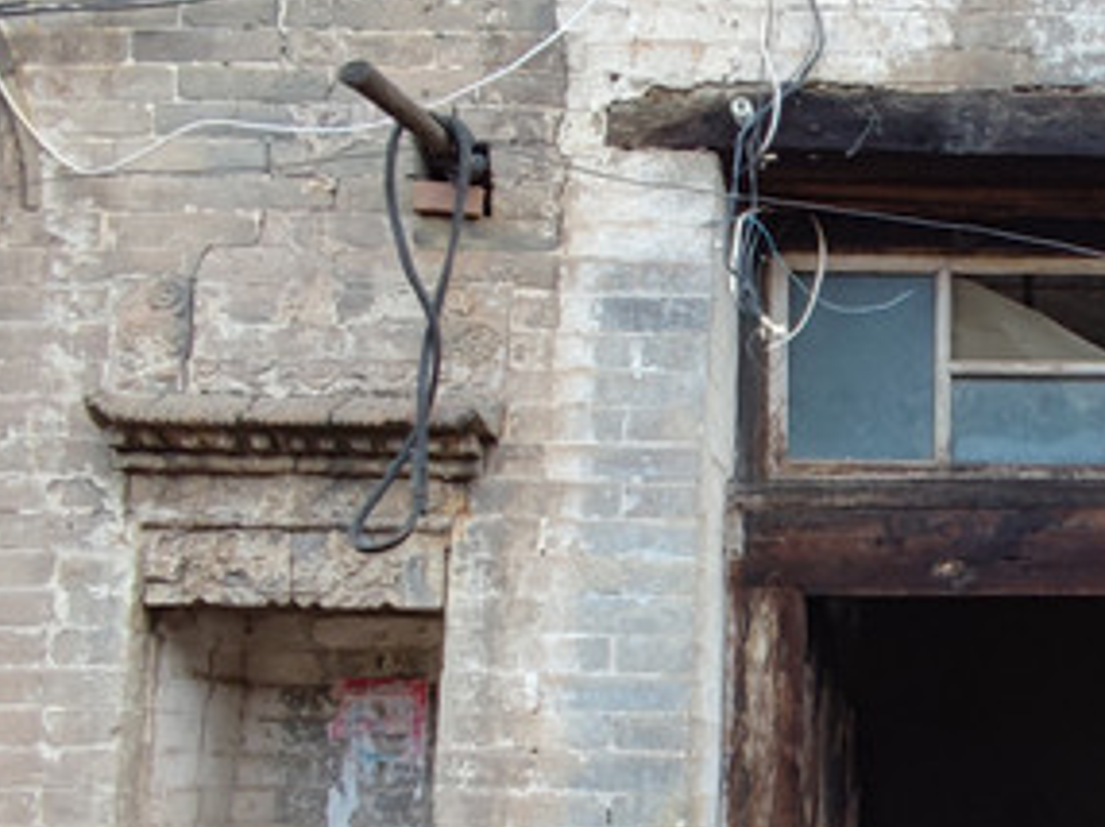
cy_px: 638
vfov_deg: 30.2
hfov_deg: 37.3
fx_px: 1499
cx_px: 1032
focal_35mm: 47
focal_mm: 1.65
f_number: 2.2
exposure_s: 1/33
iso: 85
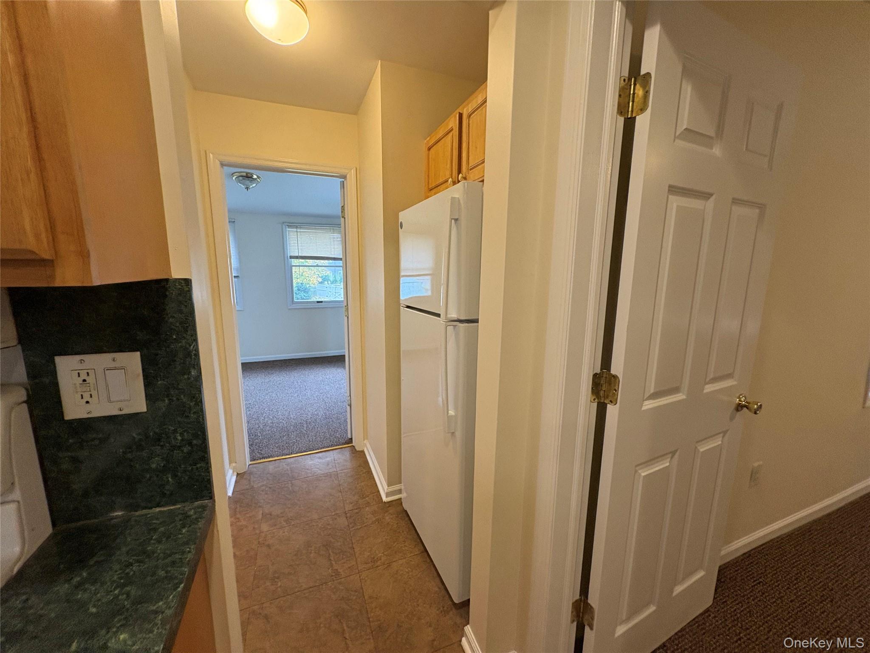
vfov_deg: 85.7
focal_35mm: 14
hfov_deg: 102.1
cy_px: 326
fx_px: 352
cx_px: 435
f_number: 2.2
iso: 250
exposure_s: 1/120
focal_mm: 2.22
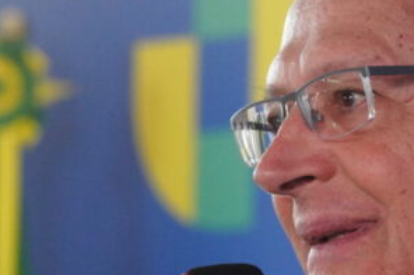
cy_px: 363
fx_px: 5976
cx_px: 263
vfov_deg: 2.6
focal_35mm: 520
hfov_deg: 4.0
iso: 6400
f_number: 9
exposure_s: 1/125
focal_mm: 150
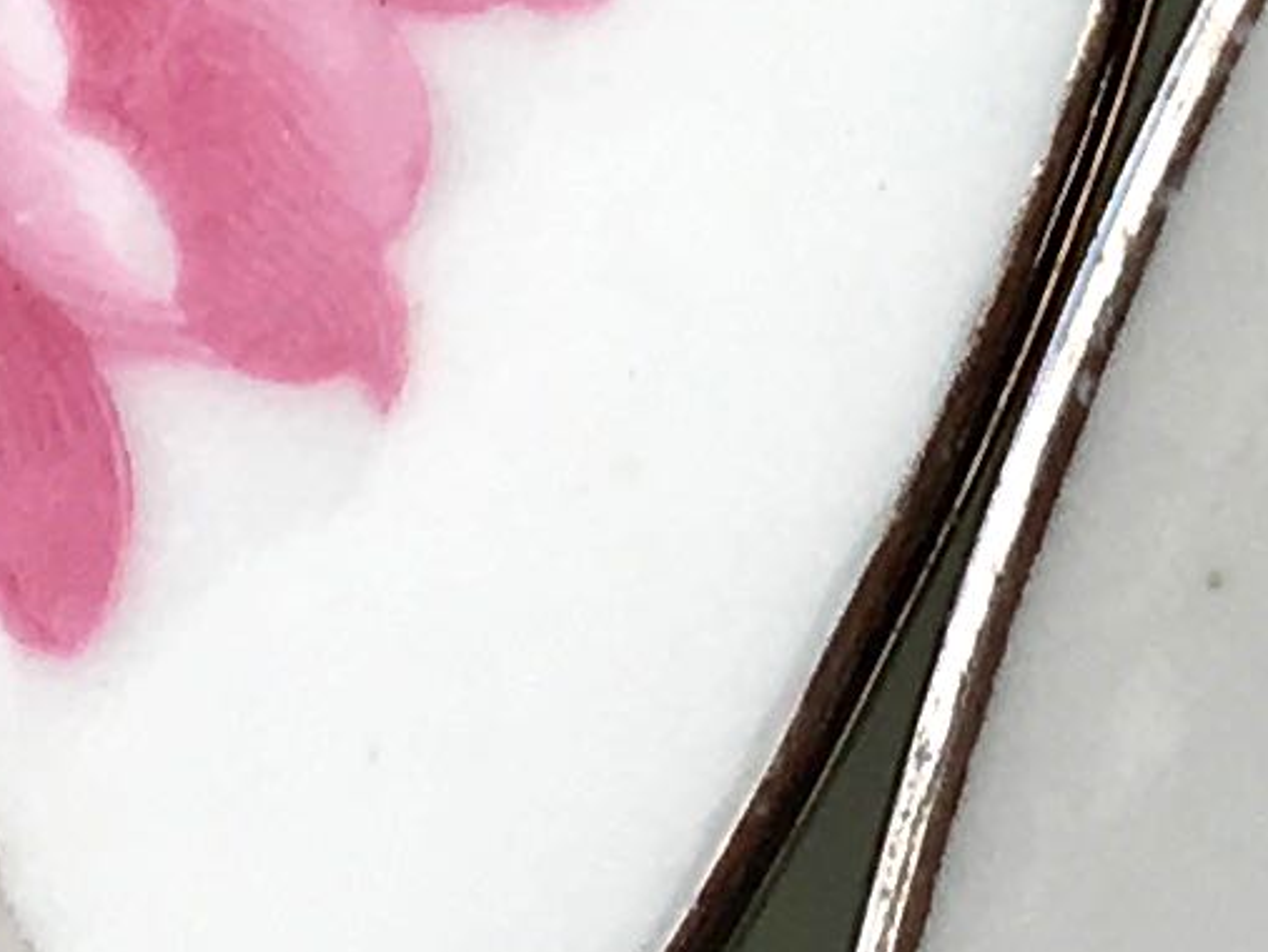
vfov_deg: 6.2
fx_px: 8466
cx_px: 2413
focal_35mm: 231
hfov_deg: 8.2
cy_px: -1333
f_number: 2.2
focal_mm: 4.15
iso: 25
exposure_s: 1/1221
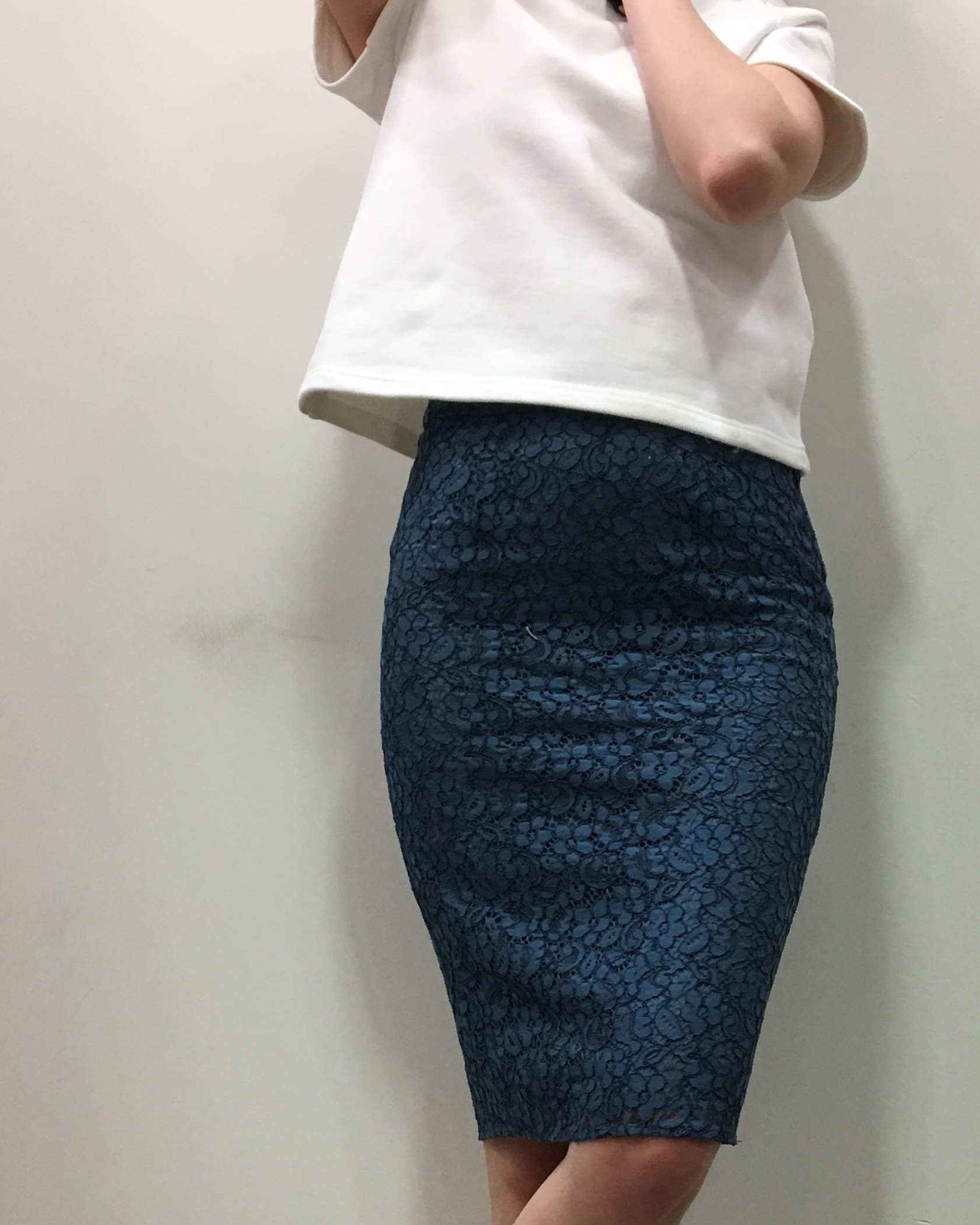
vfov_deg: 34.5
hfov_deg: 28.5
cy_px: 935
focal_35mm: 53
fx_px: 1921
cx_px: 634
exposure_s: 1/33
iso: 50
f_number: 2.2
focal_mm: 4.15
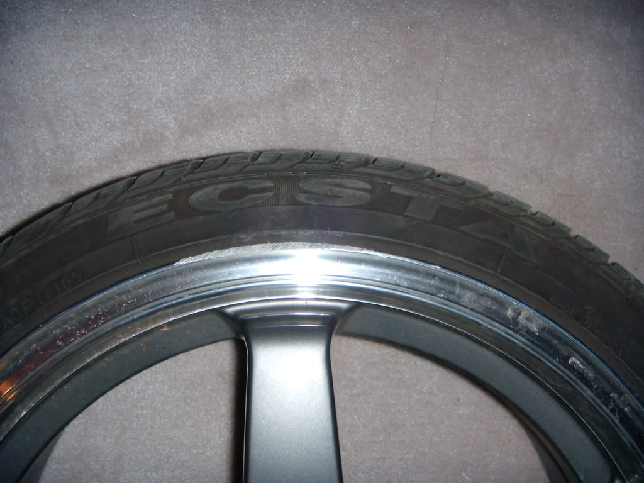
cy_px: 242
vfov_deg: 37.7
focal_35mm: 38
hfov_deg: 49.0
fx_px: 707
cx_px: 322
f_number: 3.5
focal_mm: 6.4
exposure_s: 1/60.2
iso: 64
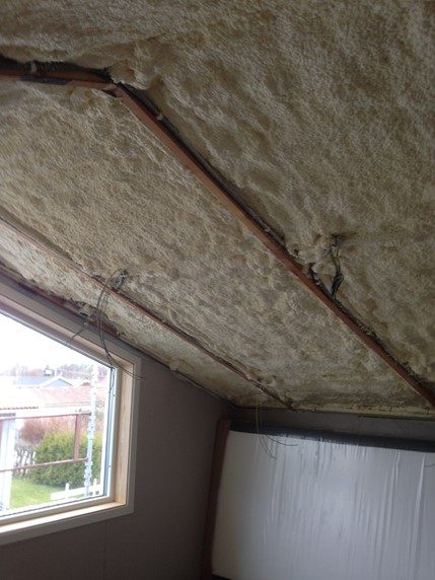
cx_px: 218
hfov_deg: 42.9
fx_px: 553
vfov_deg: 55.4
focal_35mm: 33
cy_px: 290
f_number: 2.4
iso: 50
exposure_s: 1/40
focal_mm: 4.12
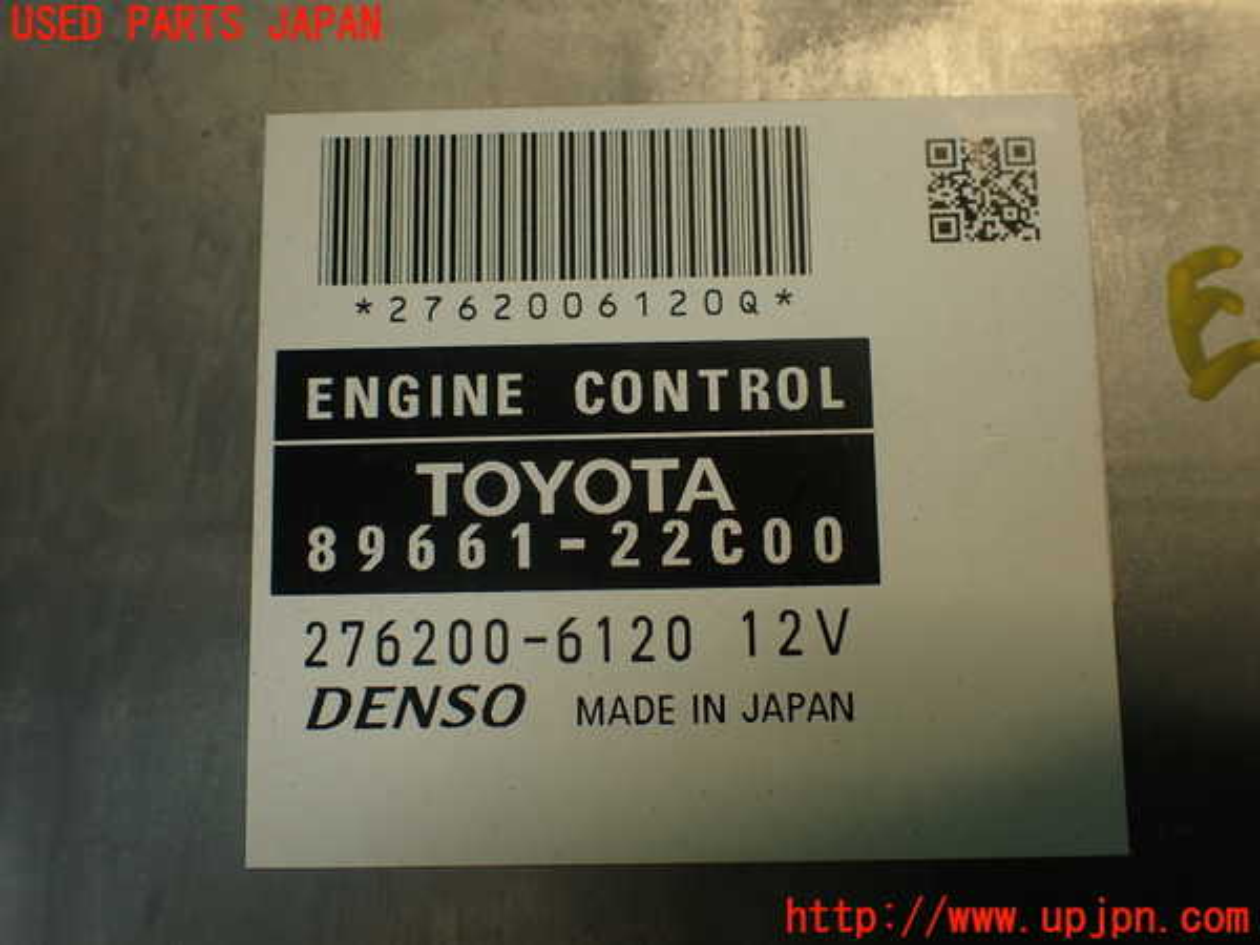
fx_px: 1165
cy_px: 472
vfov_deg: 44.2
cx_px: 630
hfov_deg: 56.8
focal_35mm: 32
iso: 160
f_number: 2.4
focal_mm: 5.79
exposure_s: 1/60
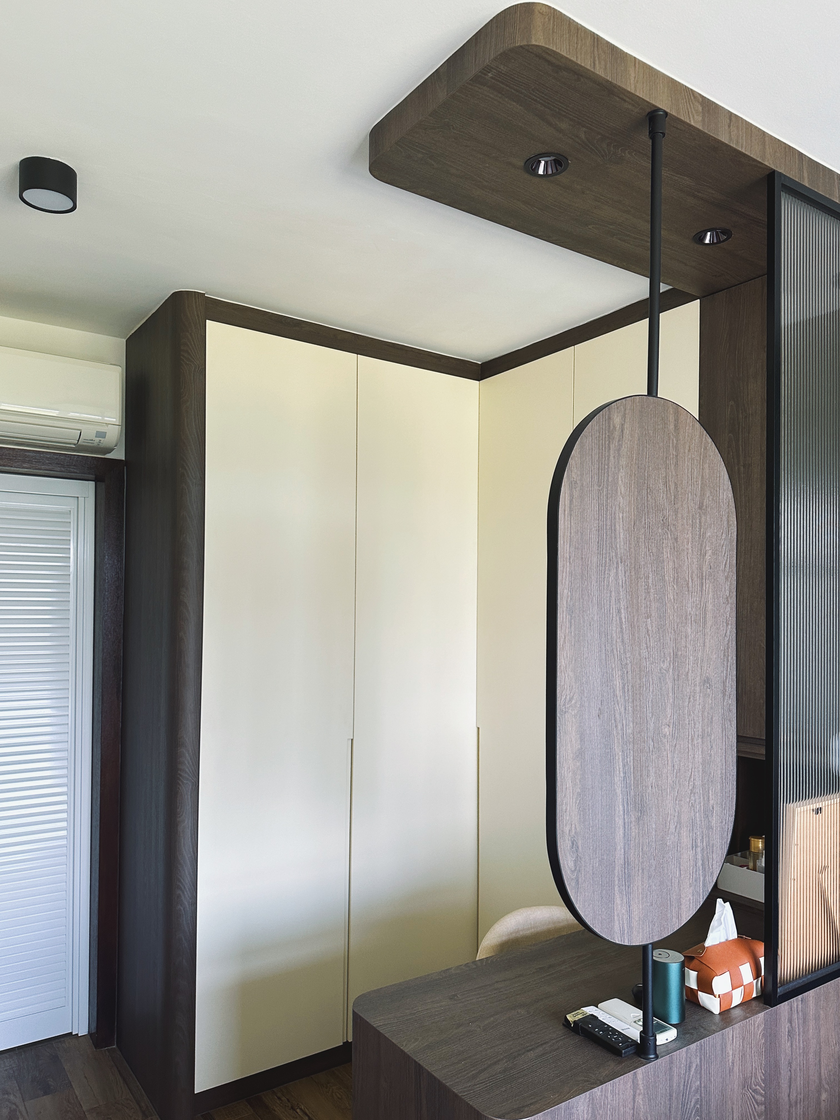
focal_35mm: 24
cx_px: 420
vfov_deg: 71.6
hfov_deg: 56.8
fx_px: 777
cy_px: 560
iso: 200
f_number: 1.78
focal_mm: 6.86
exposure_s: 1/121
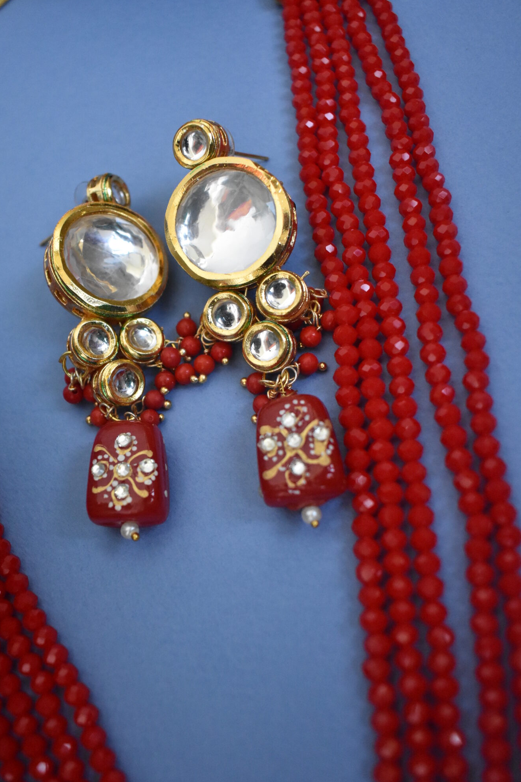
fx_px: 760
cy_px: 390
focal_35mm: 35
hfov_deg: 37.6
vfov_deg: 54.4
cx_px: 198
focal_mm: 18
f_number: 3.5
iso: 2800
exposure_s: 1/500
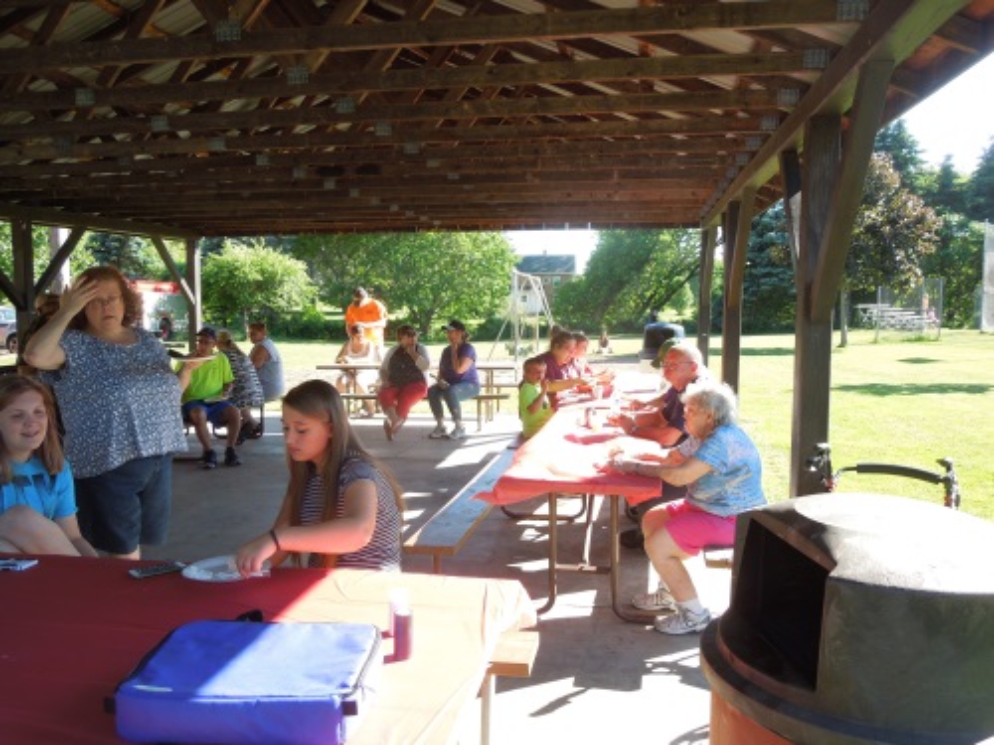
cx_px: 497
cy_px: 372
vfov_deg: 49.7
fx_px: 804
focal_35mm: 28
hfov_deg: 63.4
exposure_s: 1/125
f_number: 3.5
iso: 100
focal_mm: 5
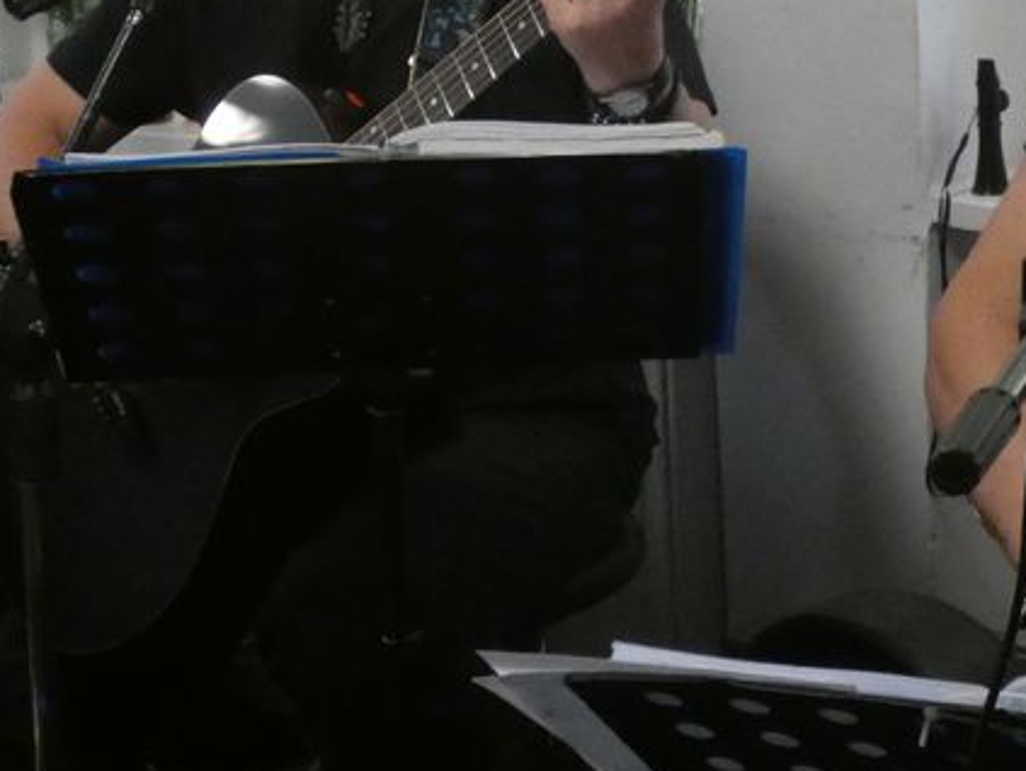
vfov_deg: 14.1
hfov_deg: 18.6
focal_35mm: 104
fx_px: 3085
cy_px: 87
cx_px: 883
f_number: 3.7
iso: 1000
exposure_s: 1/80
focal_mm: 7.8
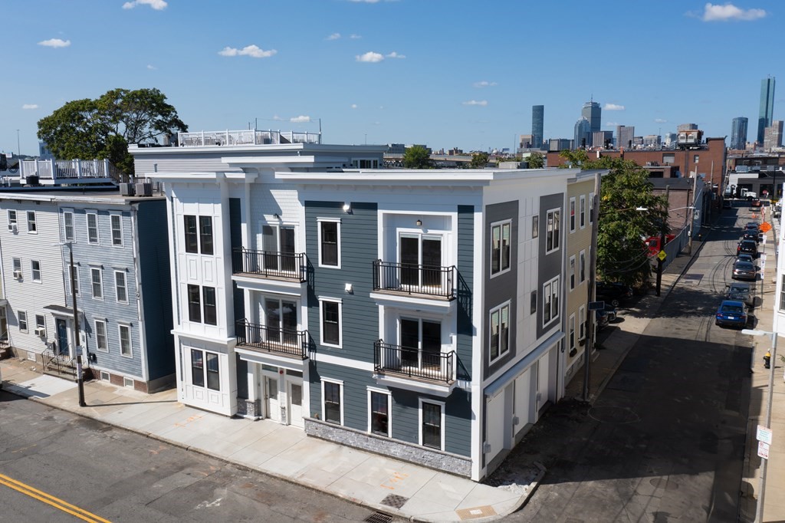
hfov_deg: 65.5
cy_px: 262
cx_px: 392
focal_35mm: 28
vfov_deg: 46.4
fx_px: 610
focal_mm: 10.26
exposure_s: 1/640
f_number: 6.3
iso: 100
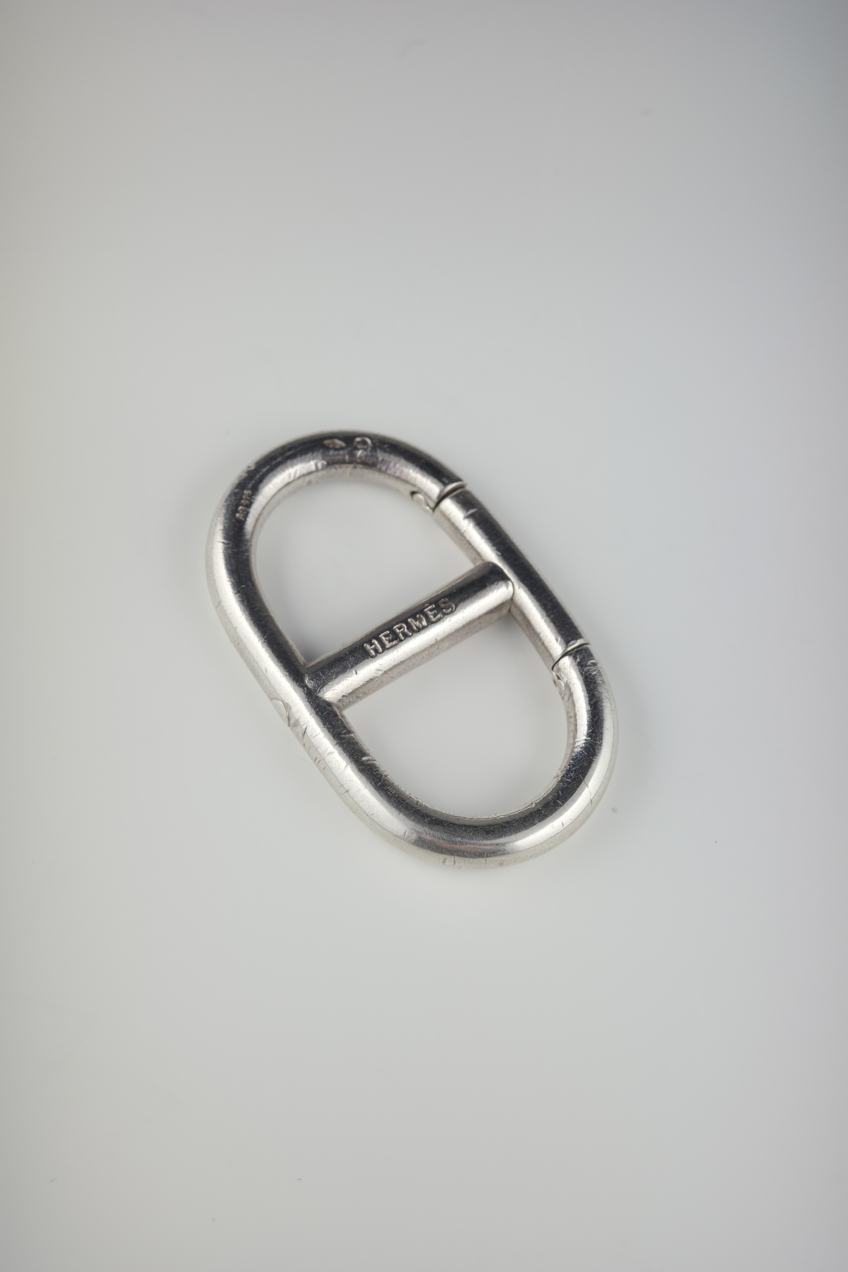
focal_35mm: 40
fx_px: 1413
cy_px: 636
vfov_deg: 48.5
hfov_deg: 33.4
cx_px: 424
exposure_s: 1/60
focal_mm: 26
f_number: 8
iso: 200
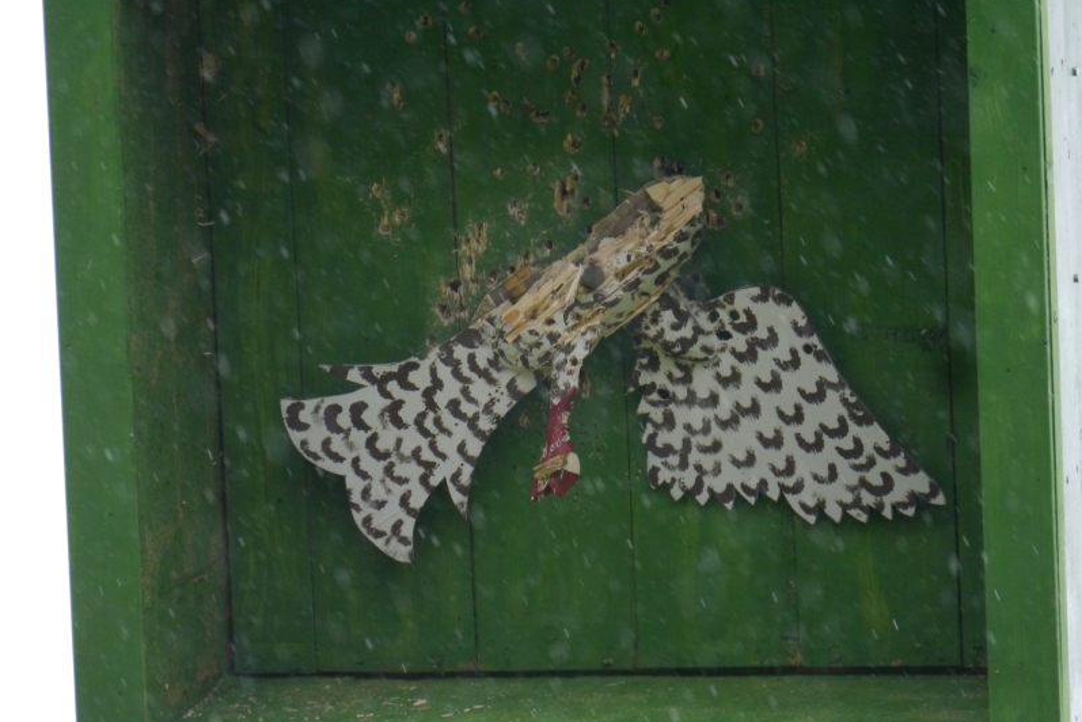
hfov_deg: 3.3
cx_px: 540
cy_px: 398
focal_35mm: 626
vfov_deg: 2.2
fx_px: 18821
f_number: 5.6
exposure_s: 1/500
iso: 1600
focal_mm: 300
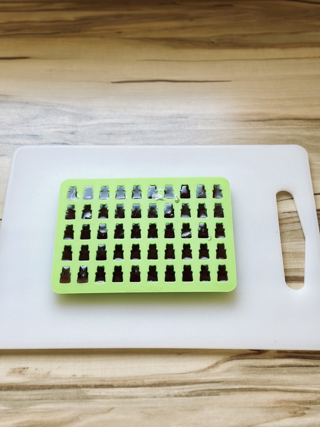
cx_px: 160
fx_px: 592
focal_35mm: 48
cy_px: 214
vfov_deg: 39.7
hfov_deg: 30.3
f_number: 1.78
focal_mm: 6.86
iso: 125
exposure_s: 1/121
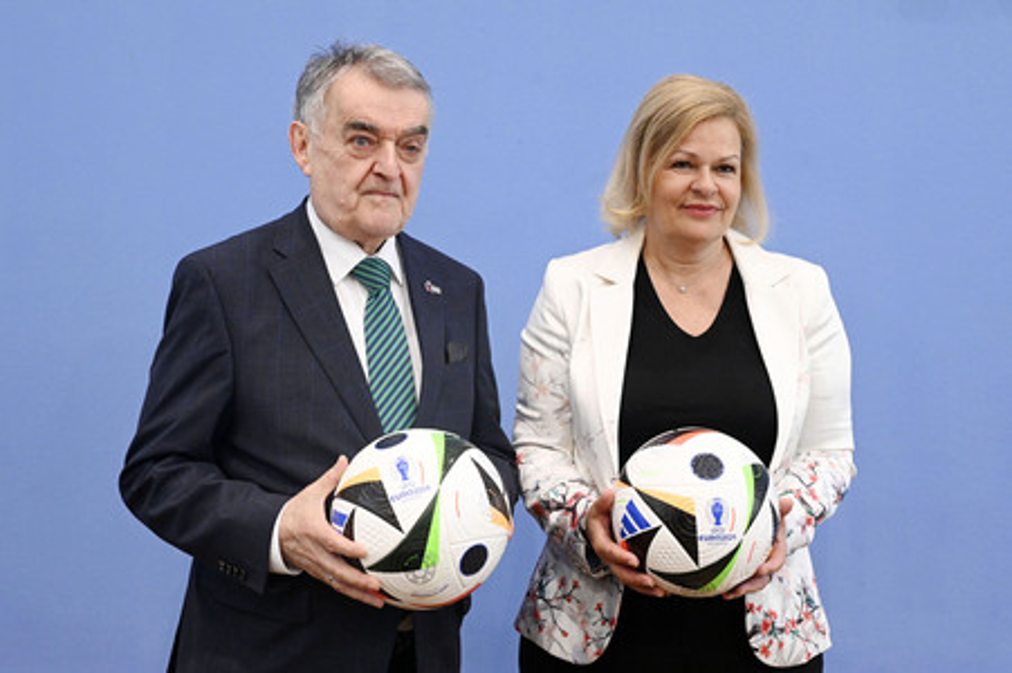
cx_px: 506
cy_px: 336
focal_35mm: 44
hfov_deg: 44.5
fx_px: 1236
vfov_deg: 30.5
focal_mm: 44
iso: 4000
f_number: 5.6
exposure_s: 1/500
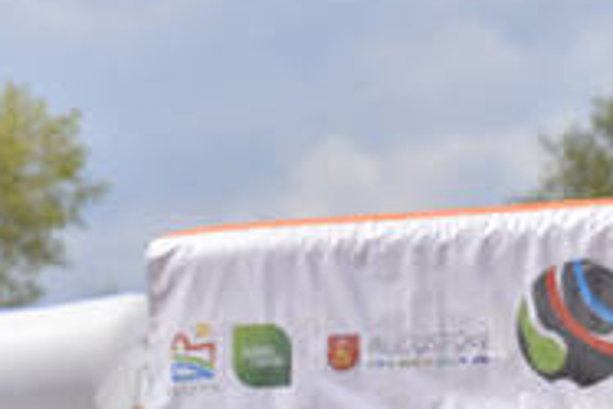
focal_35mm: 274
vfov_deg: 5.0
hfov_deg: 7.5
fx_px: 4669
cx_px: 328
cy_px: 676
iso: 200
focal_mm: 80
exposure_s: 1/4000
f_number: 4
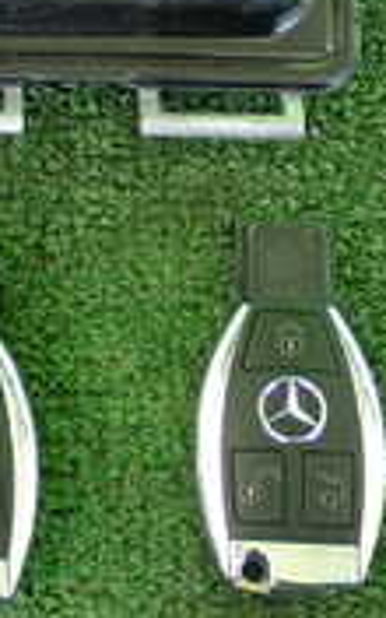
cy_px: -49
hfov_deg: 9.4
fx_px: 2306
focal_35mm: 137
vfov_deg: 14.9
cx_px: -109
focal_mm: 6.83
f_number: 2.7
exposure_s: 1/125
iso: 250
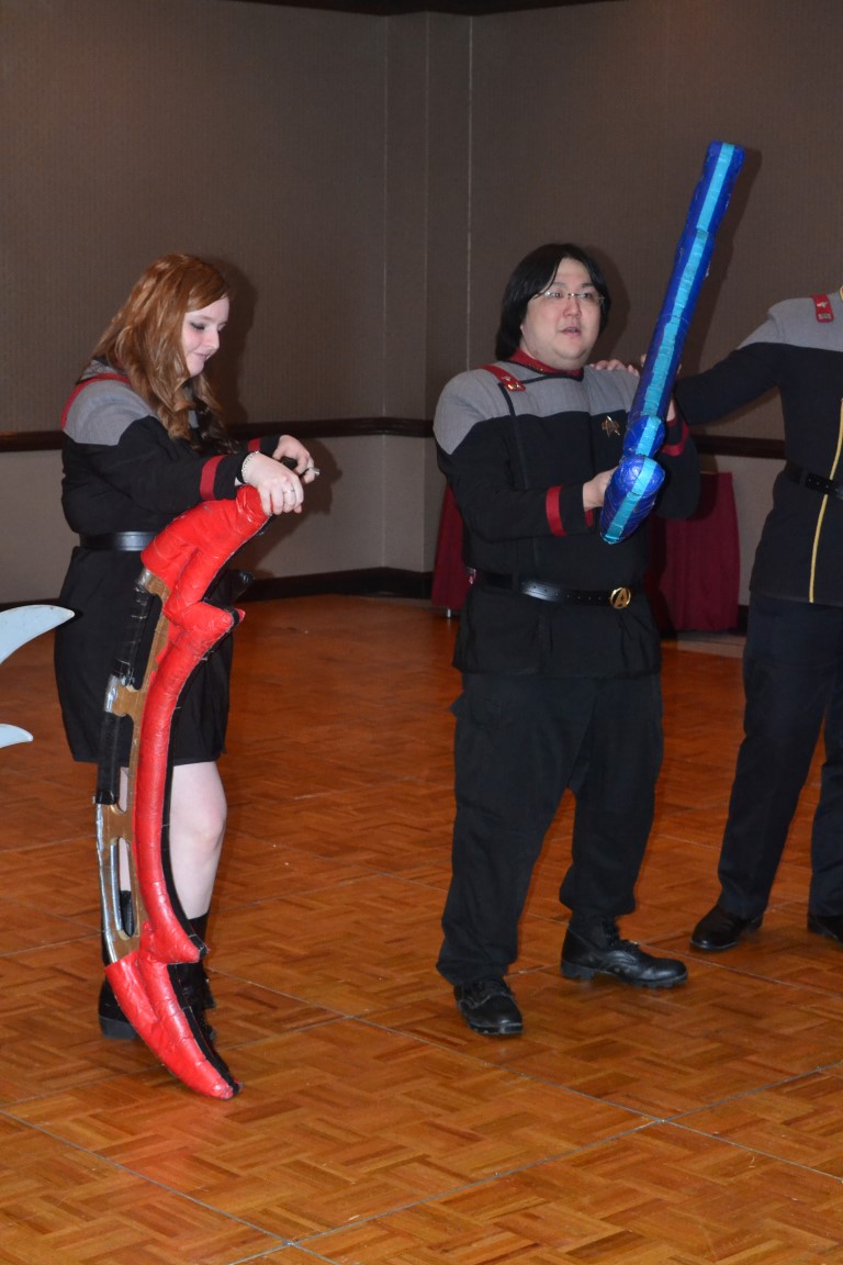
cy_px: 632
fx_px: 2371
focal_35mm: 68
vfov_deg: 29.9
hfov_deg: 20.2
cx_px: 422
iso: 3200
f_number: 7.1
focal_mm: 45
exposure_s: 1/60
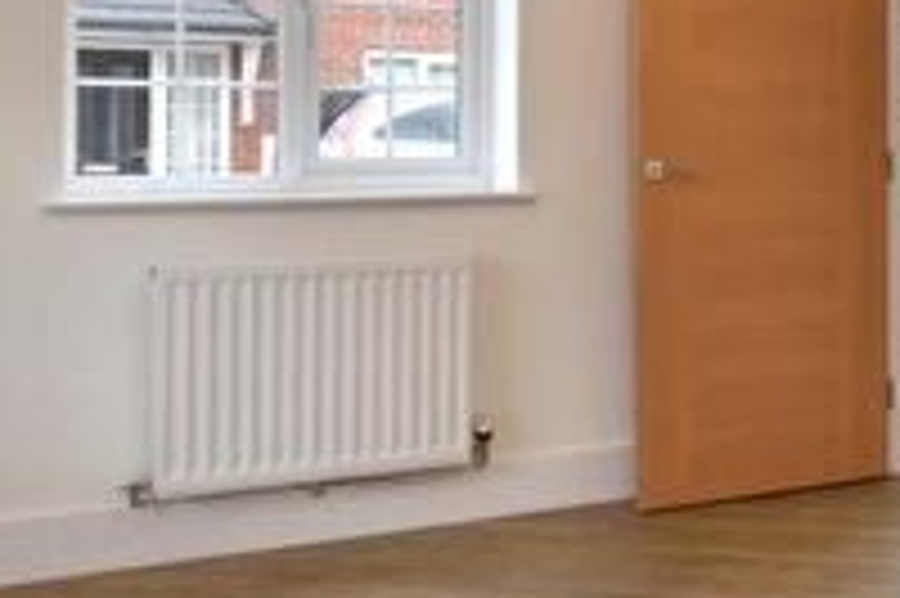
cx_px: 994
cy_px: 128
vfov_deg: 23.8
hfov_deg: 31.5
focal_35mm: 56
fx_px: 1399
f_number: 8
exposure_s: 1/8
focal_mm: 11
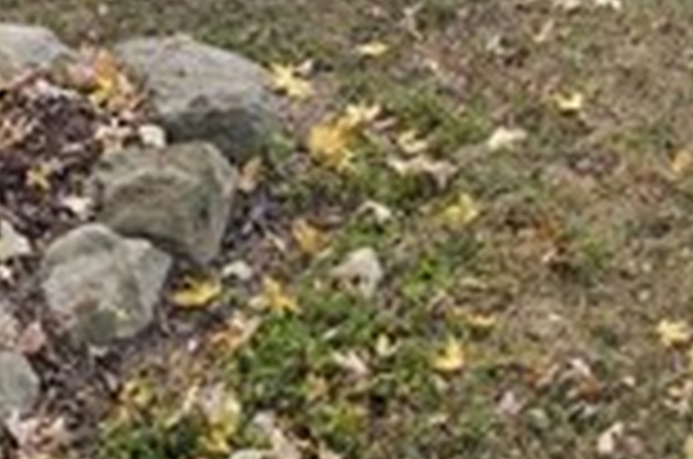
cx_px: 738
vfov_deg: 11.0
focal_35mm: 99
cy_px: -727
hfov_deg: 19.9
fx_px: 1902
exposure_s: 1/160
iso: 200
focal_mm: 14
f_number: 8
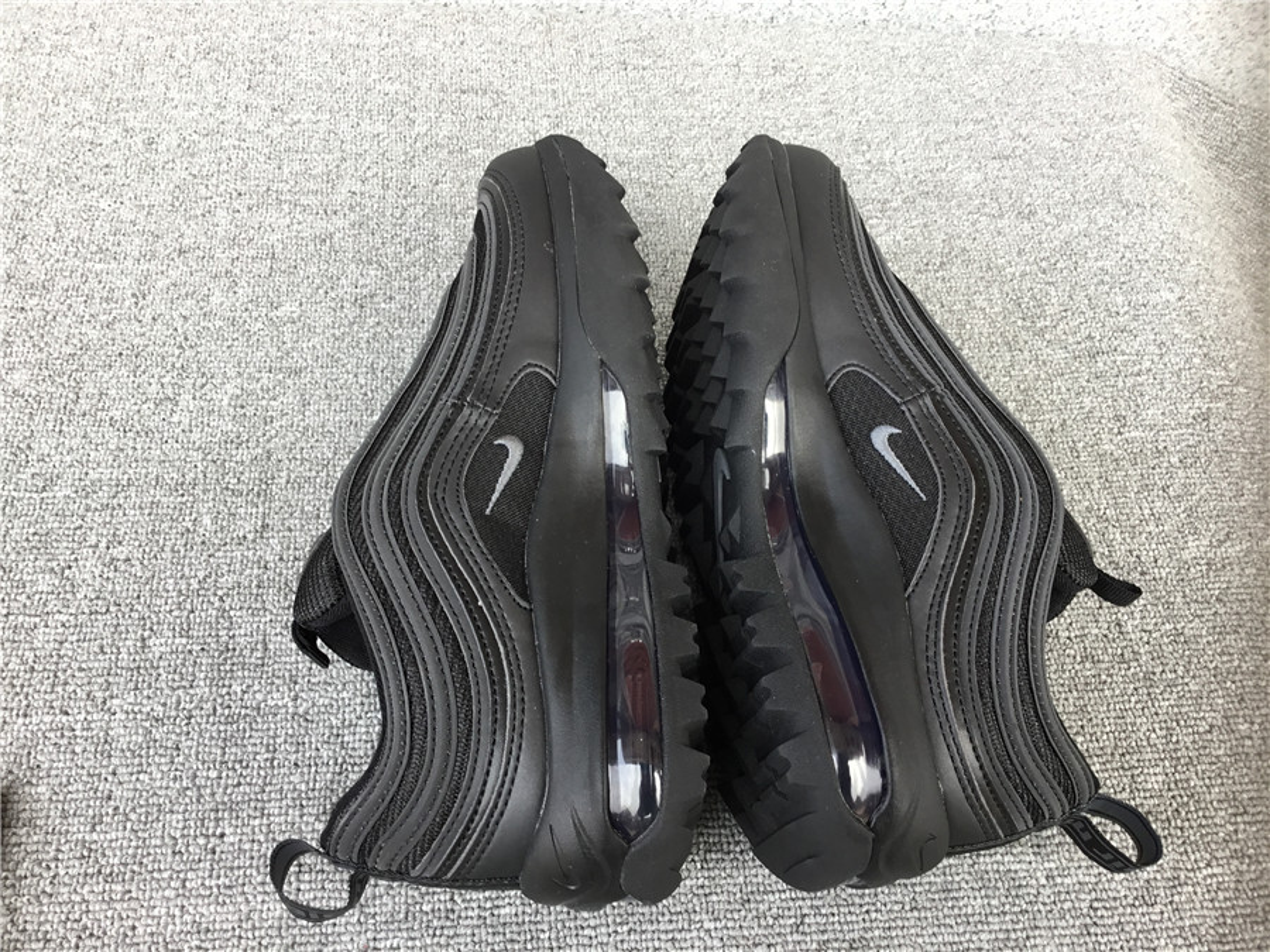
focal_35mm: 31
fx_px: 1137
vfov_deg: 45.4
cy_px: 476
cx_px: 635
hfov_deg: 58.4
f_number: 2.4
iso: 25
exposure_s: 1/50
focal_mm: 3.3
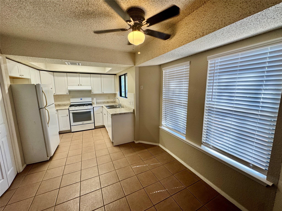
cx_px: 141
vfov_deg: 85.7
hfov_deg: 102.1
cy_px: 106
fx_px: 114
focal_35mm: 14
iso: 100
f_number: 2.2
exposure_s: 1/120
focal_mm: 2.22
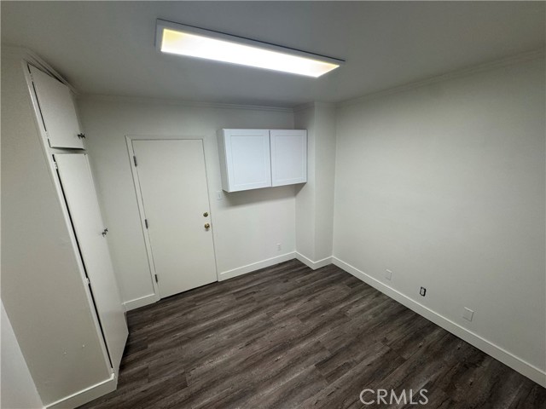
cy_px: 204
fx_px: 221
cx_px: 273
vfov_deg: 85.7
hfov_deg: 102.1
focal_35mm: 14
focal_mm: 2.22
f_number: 2.2
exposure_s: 1/120
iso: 160
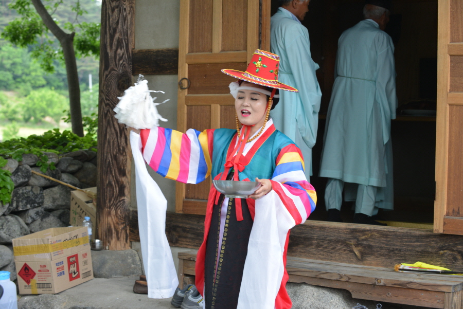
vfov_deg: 19.5
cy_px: 154
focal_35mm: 70
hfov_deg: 28.8
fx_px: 901
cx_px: 232
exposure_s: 1/160
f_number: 5
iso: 500
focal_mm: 70
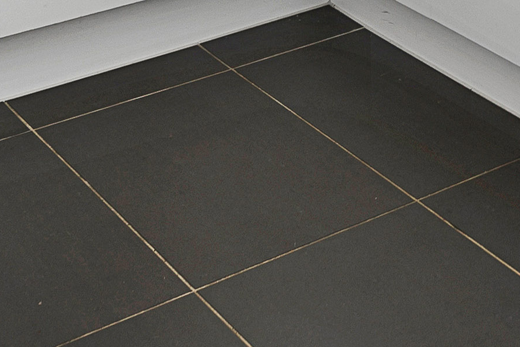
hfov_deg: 17.3
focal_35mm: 101
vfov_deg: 10.5
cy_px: -619
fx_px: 1459
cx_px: 873
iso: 100
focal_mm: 15
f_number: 9
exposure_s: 1/6
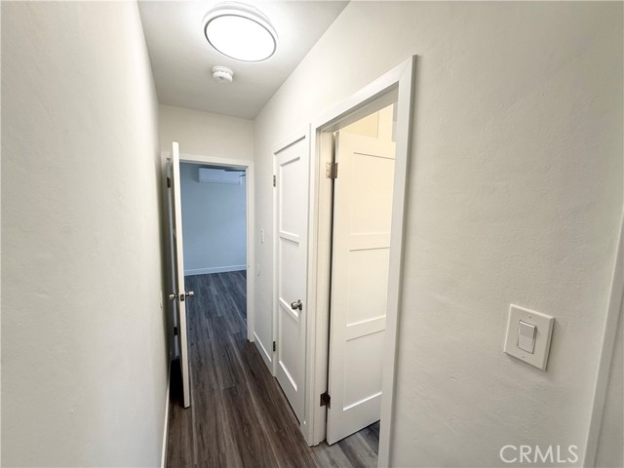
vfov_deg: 85.7
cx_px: 312
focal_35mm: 14
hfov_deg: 102.1
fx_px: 252
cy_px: 234
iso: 80
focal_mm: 2.22
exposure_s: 1/120
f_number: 2.2
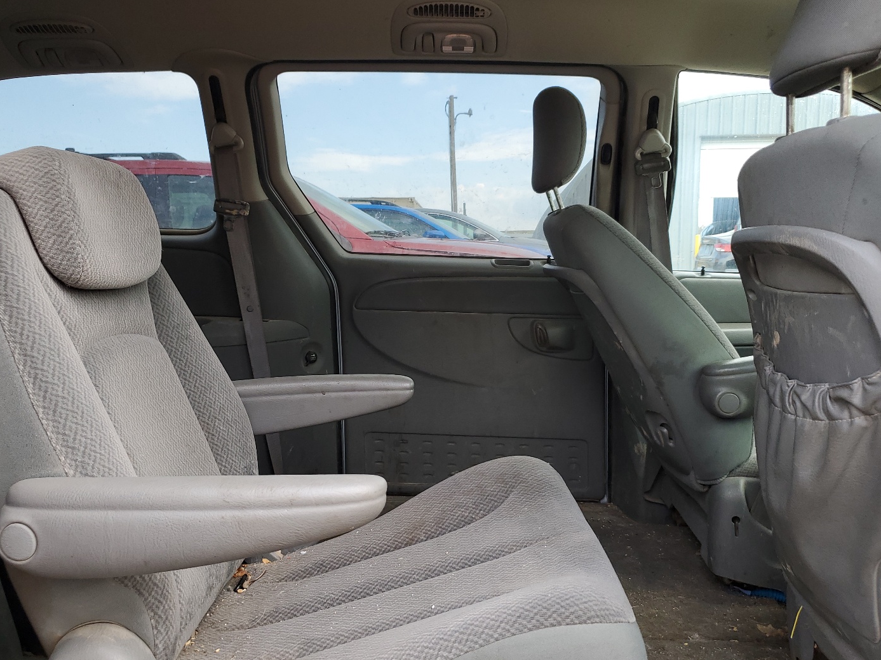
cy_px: 379
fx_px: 763
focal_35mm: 30
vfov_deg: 46.6
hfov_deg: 60.0
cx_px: 435
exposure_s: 1/192
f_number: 1.5
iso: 50
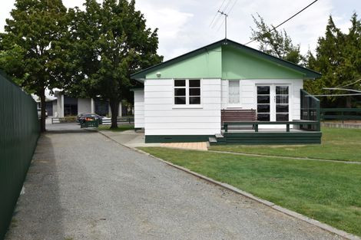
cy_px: 120
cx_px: 180
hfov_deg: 59.5
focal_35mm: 32
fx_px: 316
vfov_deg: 41.7
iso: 100
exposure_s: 1/200
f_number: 11
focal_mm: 21
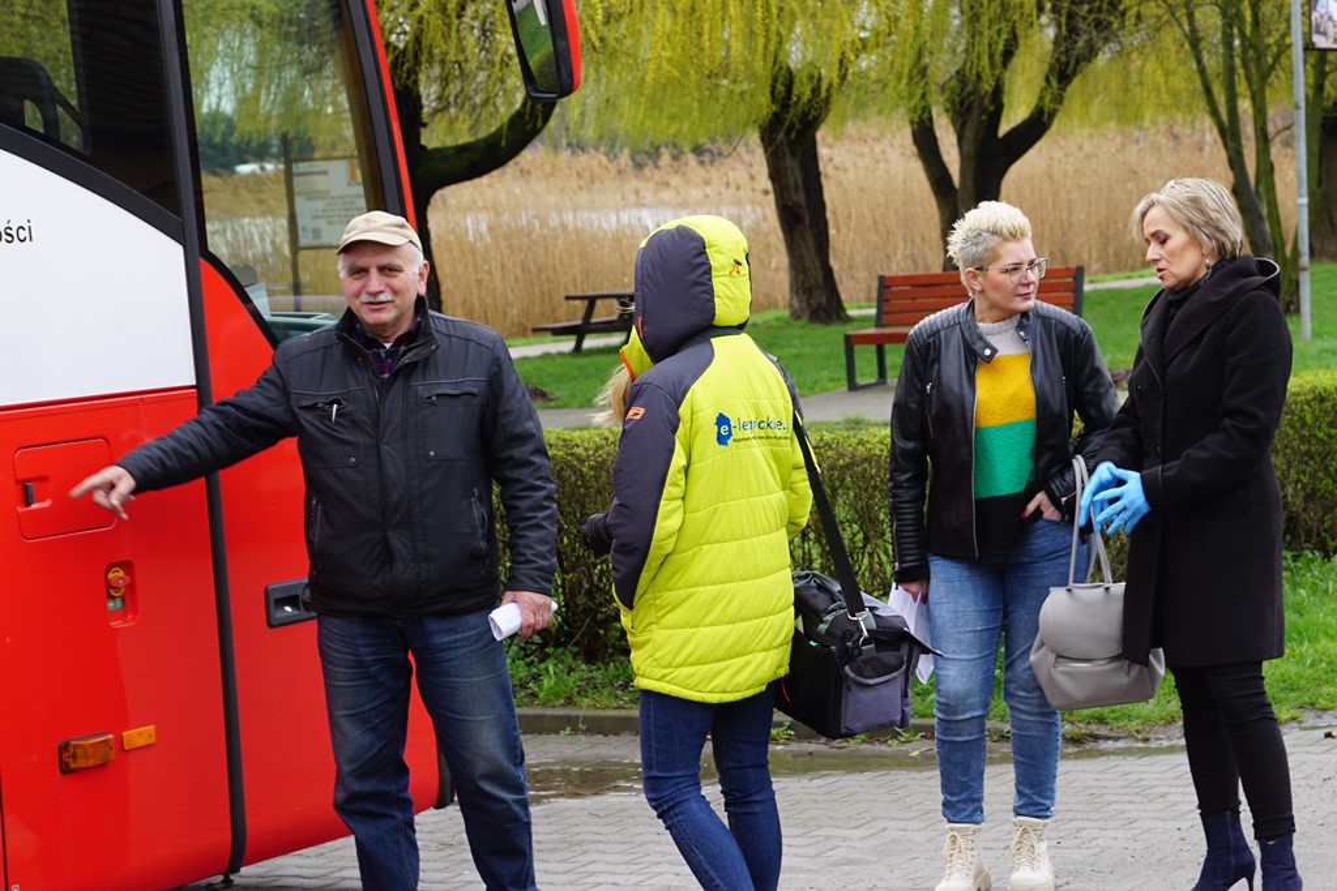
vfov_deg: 20.2
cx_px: 668
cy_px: 446
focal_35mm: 68
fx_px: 2507
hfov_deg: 29.9
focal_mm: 45
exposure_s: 1/100
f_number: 5
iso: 100
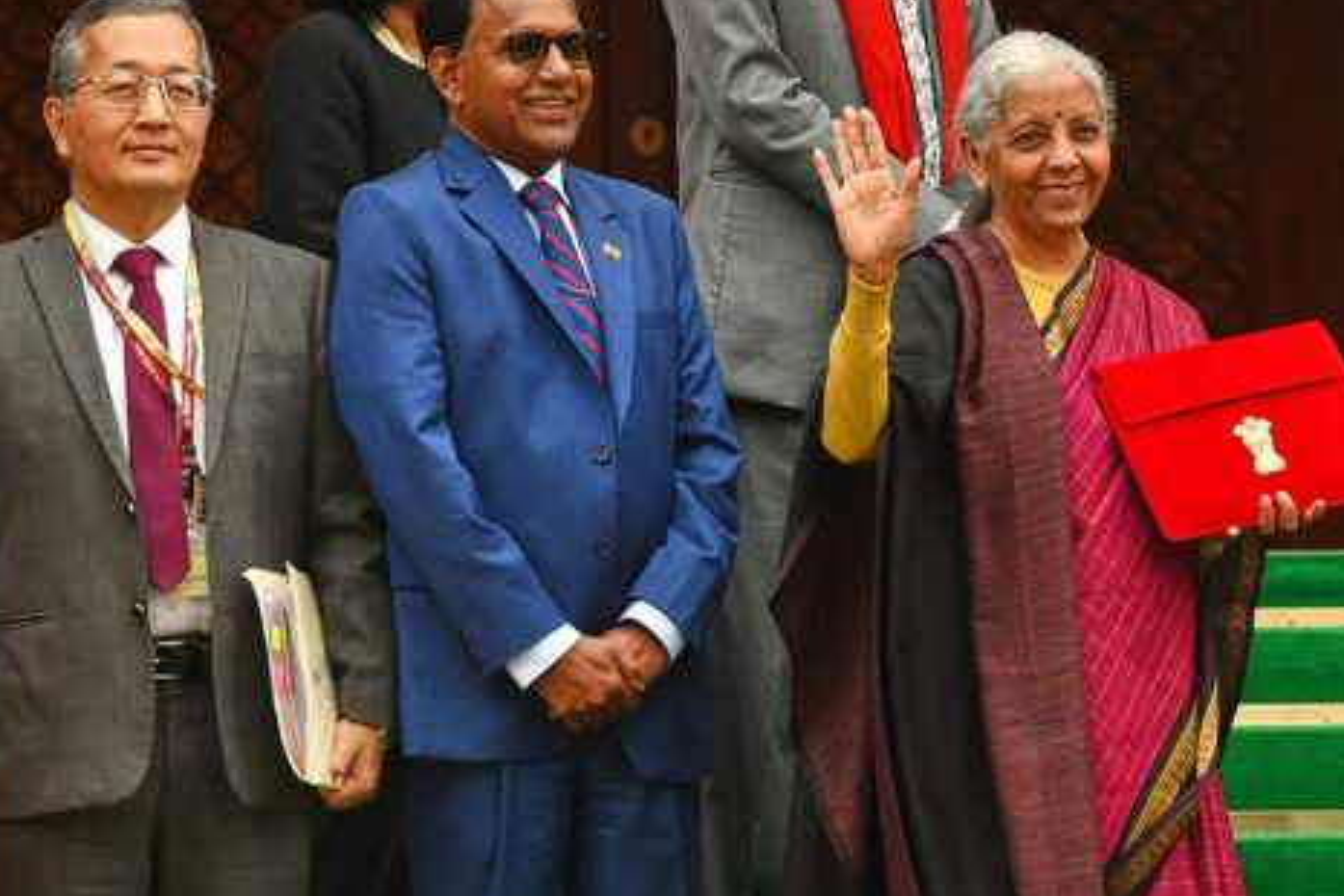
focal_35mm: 430
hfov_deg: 4.8
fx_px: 16052
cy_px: 529
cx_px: 1095
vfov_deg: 3.2
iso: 280
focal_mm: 200
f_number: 5.6
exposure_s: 1/350
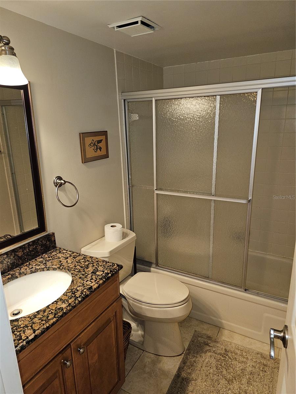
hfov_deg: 58.9
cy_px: 197
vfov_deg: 73.9
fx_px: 262
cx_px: 148
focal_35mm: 23
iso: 100
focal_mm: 6.3
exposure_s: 1/40
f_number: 1.7
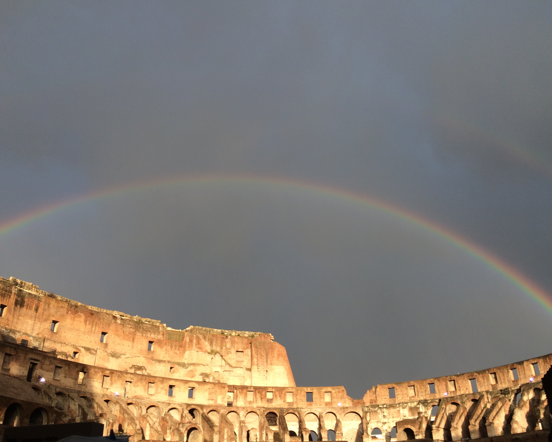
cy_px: 221
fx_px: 506
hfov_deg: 57.1
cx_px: 293
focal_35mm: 31
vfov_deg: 47.1
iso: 32
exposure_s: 1/218
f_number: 2.2
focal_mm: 4.15
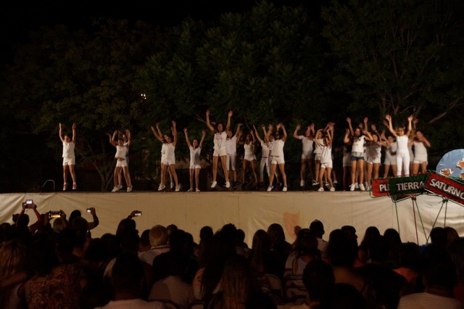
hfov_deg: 22.6
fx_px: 1159
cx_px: 232
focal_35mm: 90
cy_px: 154
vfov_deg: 15.2
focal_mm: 60
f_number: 5.6
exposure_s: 1/40
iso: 3200
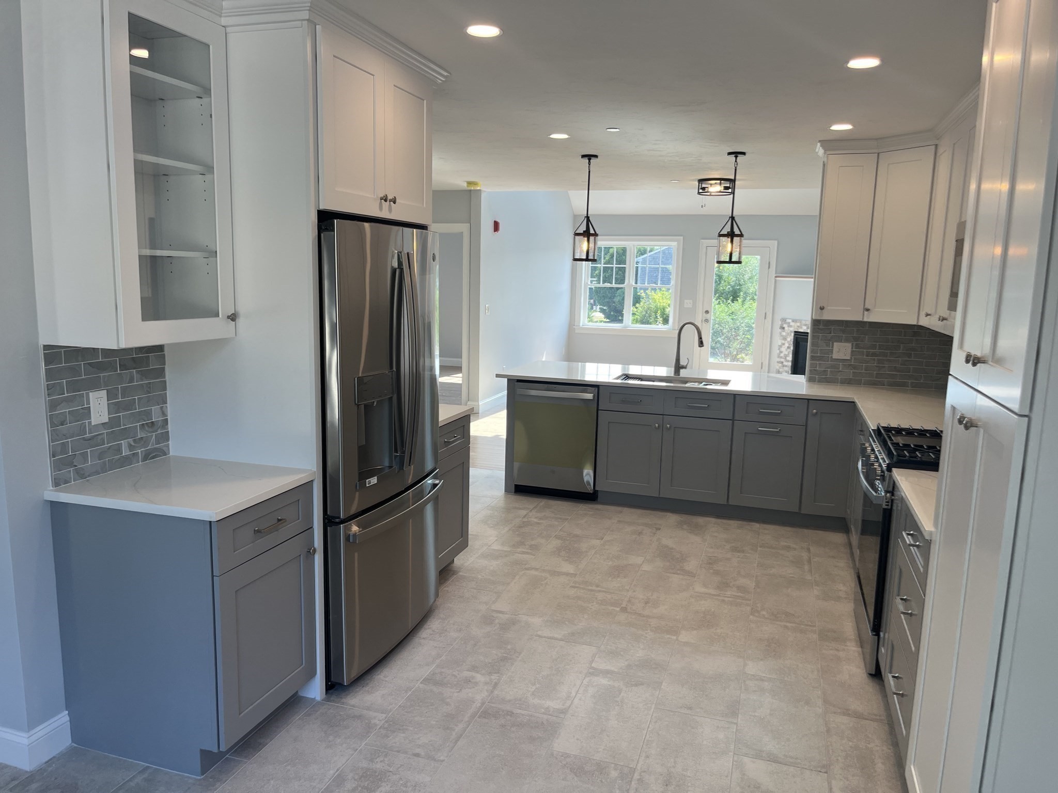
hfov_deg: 67.3
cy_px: 396
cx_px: 529
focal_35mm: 26
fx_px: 795
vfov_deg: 53.1
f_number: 1.6
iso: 40
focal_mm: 5.1
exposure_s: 1/171
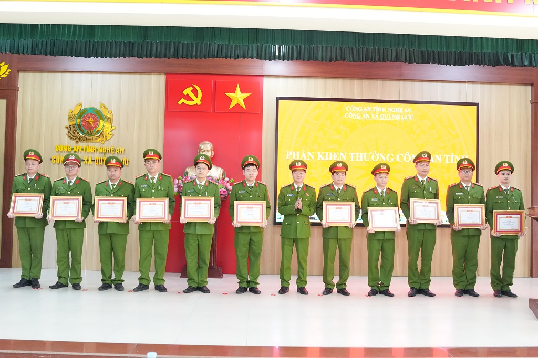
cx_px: 269
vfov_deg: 36.8
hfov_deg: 53.1
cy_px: 179
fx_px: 538
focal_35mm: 36
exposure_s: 1/125
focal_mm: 24
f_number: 2.8
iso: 3200
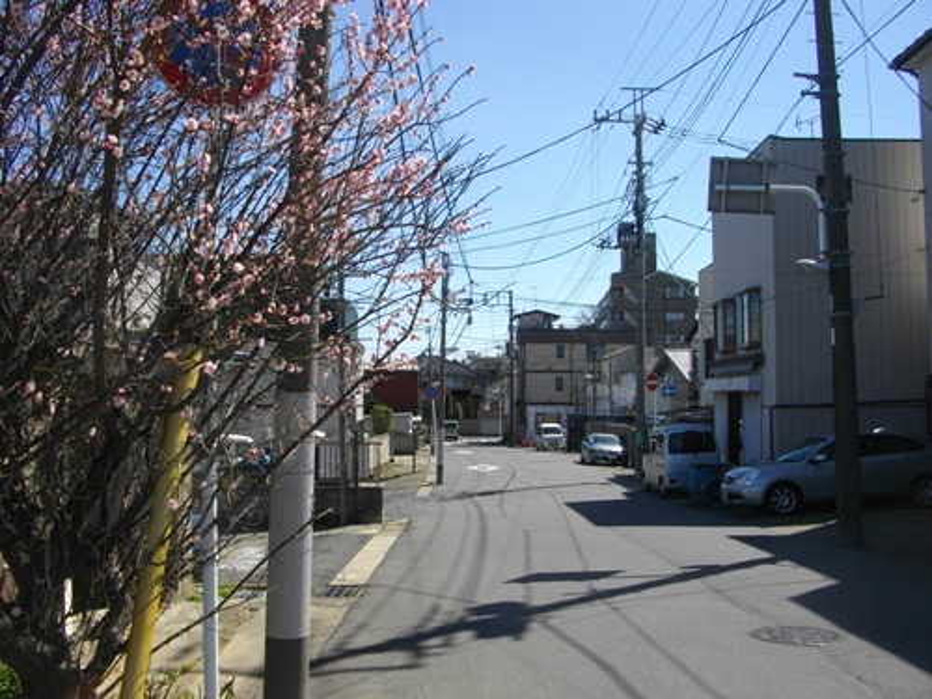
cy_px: 350
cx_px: 466
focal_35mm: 32
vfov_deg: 44.2
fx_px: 862
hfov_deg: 56.8
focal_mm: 5.7
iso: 100
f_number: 5.5
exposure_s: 1/400
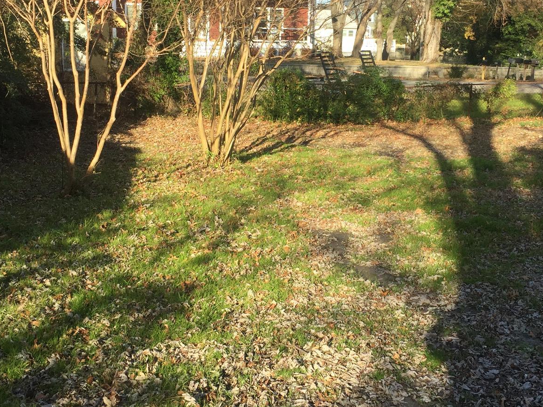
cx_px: 324
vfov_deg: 28.4
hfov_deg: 37.4
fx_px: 800
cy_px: 140
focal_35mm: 51
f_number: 2.2
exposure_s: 1/682
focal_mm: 4.15
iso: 32
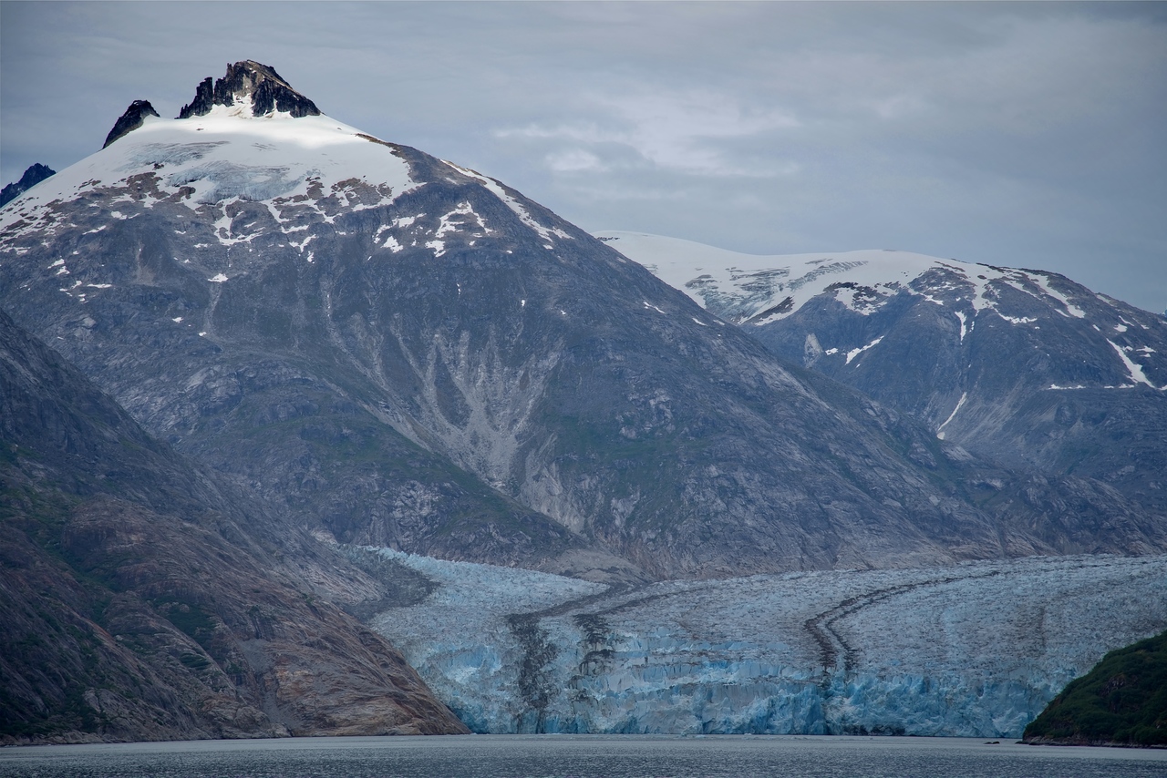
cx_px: 584
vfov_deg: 11.4
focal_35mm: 120
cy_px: 389
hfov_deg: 17.1
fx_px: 3891
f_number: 7.1
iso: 100
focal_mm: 120
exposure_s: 1/250
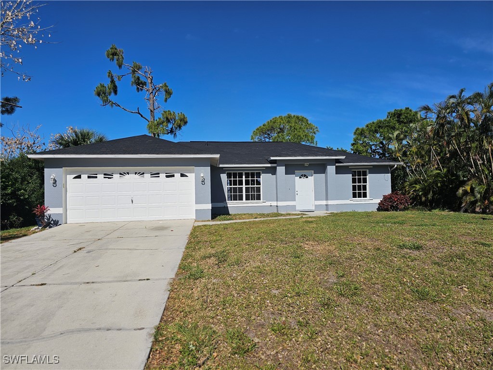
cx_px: 246
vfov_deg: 58.9
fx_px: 328
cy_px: 185
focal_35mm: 23
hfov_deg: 73.9
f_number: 1.7
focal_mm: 6.3
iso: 12
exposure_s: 1/1910
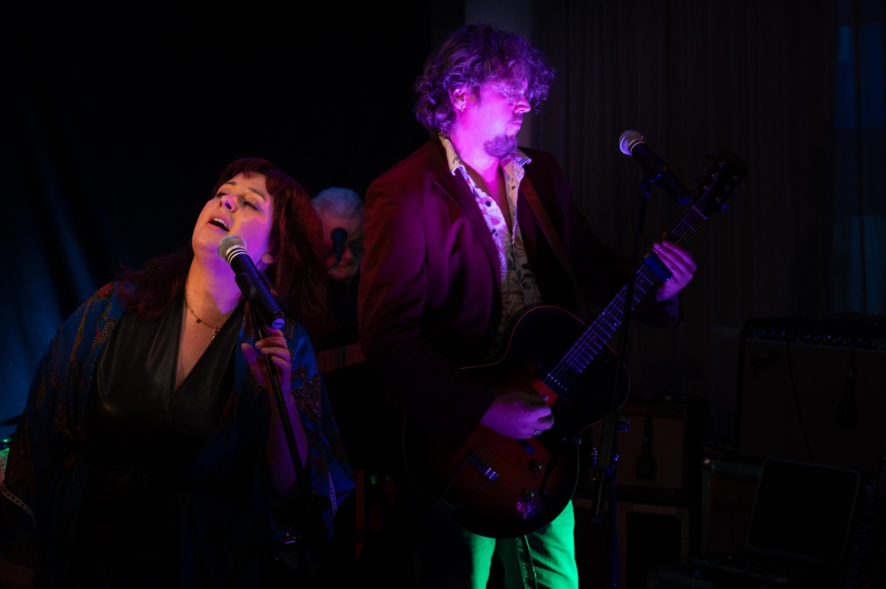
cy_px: 294
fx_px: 1623
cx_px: 443
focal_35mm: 66
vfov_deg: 20.6
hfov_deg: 30.5
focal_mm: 66
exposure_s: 1/160
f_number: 5.6
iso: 2000
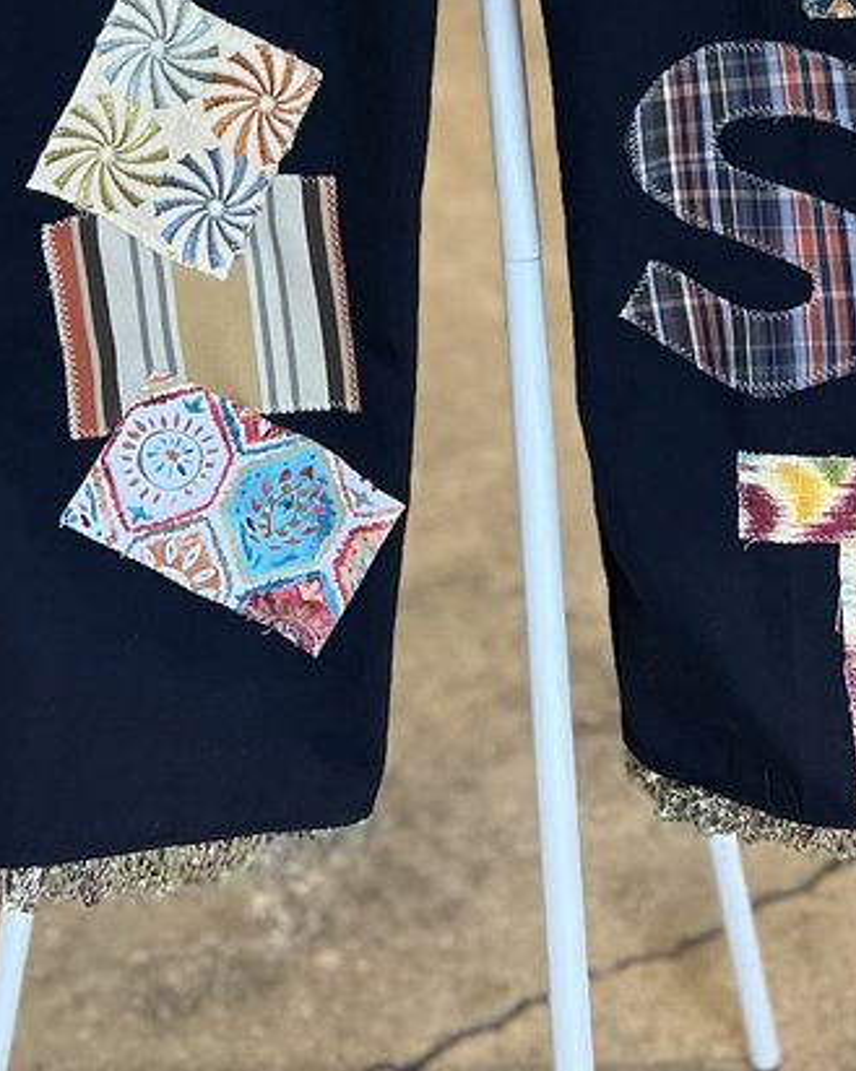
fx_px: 2346
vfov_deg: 22.4
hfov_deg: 20.7
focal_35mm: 74
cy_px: -406
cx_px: 455
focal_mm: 5.7
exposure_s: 1/60
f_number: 1.5
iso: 200
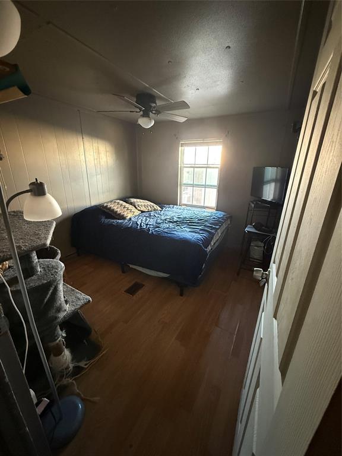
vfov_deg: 102.1
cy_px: 228
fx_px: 184
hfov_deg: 85.7
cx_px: 171
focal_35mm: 14
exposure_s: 1/60
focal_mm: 2.22
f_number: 2.2
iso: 1000
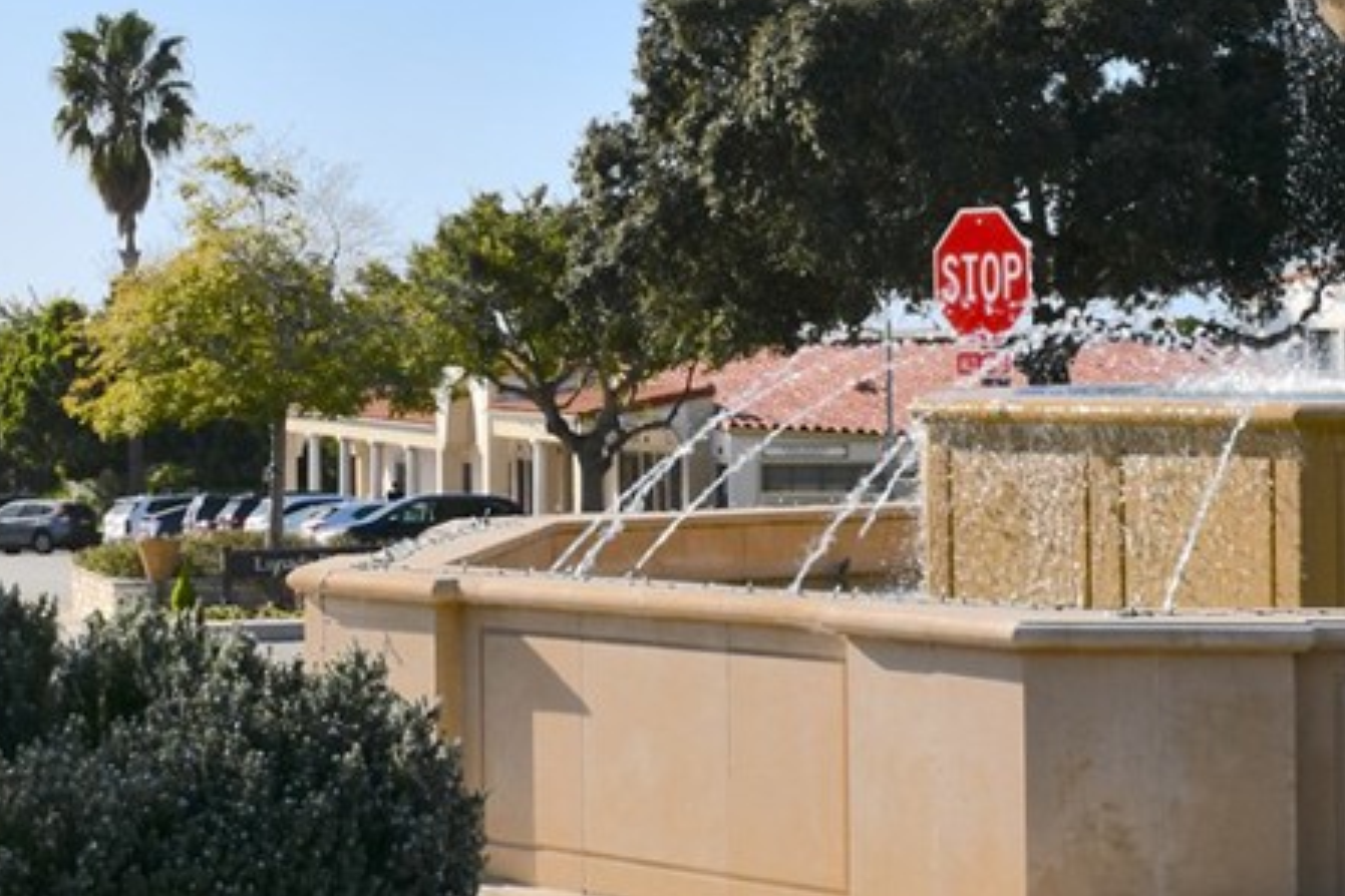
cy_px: 242
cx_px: 533
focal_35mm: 110
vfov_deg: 12.4
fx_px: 4109
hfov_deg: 18.6
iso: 100
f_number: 9
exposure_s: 1/320
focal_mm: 32
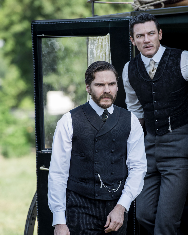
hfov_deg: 5.5
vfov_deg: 6.9
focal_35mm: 282
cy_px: 118
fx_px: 1961
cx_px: 141
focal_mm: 200
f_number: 4
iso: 200
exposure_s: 1/400
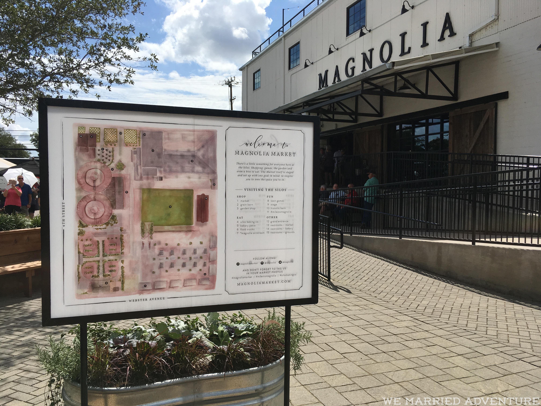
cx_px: 270
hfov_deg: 61.7
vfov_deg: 48.2
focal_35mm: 29
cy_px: 203
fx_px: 453
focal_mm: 4.15
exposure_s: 1/2959
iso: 25
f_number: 2.2
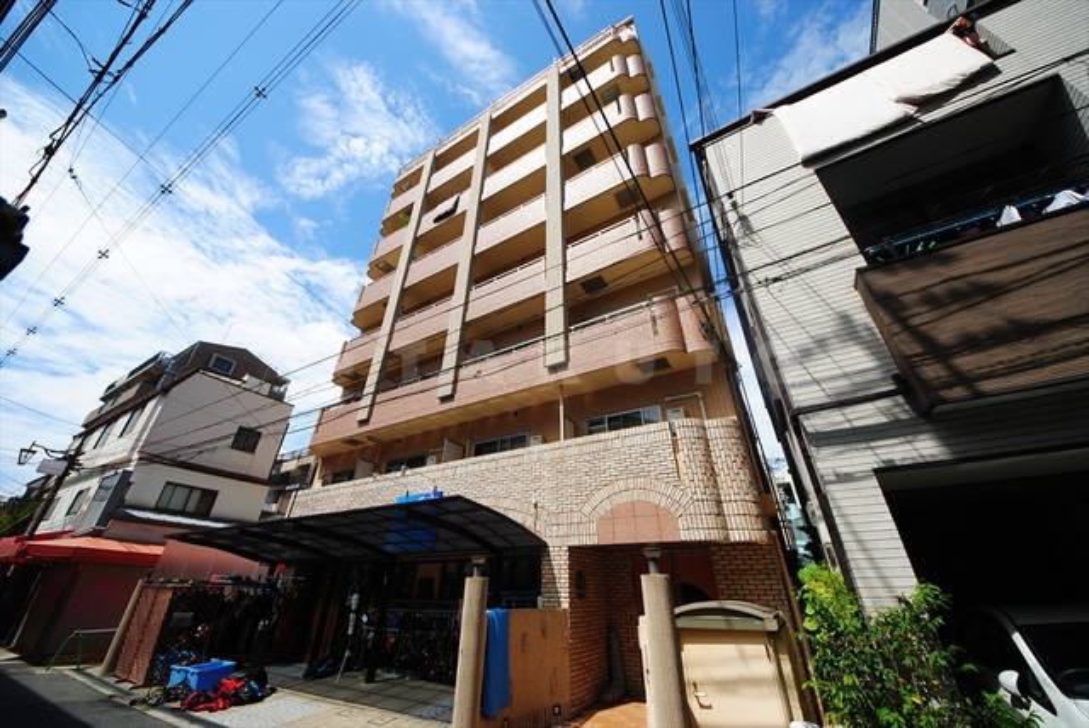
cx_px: 544
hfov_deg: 112.6
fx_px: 363
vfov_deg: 90.1
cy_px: 364
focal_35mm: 12
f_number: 8
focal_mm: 8
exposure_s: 1/250
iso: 100
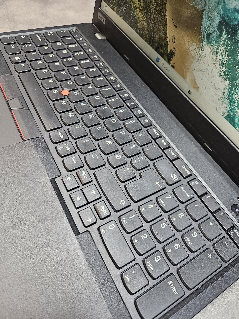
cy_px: 160
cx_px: 120
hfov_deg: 58.9
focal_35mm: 23
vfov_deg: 73.9
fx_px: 212
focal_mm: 5.4
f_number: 1.8
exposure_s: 1/100
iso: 320
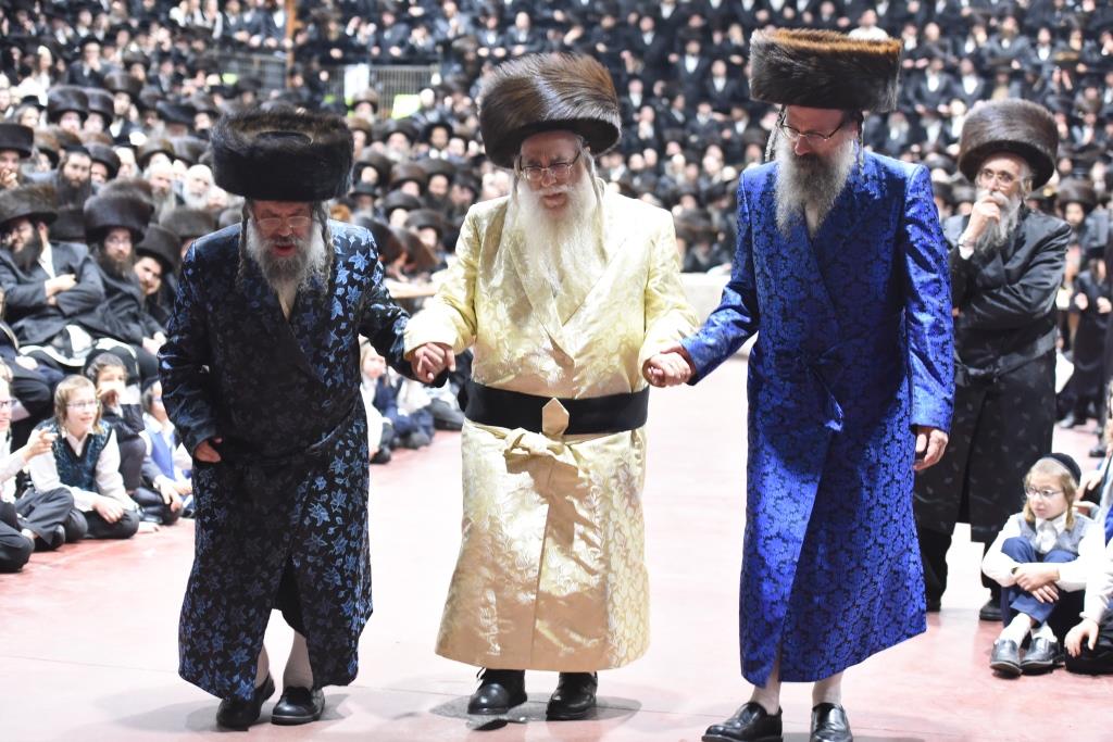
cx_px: 556
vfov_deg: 19.5
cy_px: 371
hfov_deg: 28.8
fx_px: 2164
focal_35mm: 70
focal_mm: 70
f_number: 3.2
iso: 4000
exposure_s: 1/100
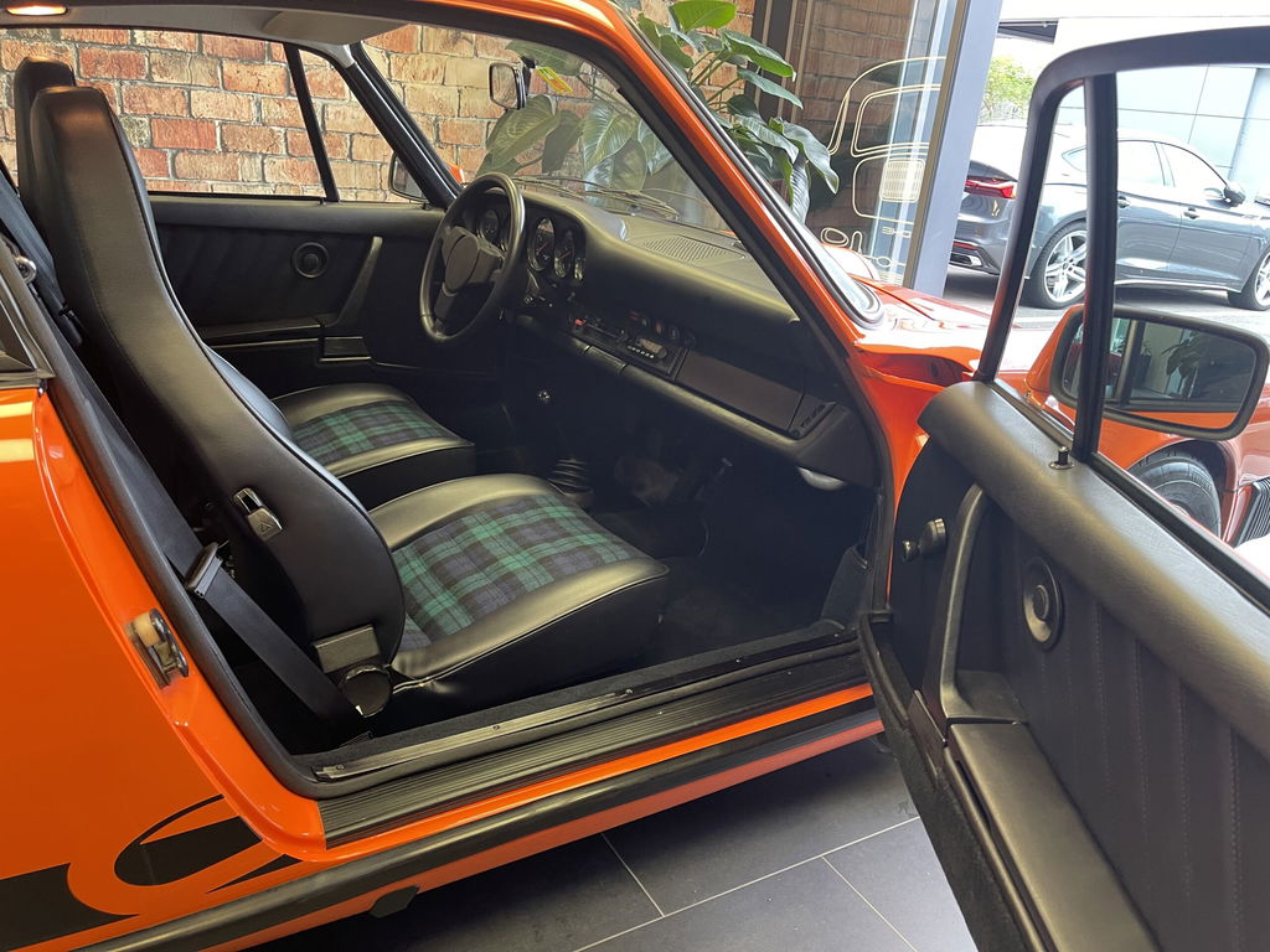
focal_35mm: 26
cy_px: 476
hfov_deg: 67.3
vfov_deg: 53.1
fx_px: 954
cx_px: 635
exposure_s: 1/50
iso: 160
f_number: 1.6
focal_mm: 5.1
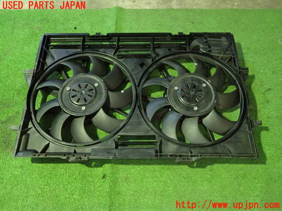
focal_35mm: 30
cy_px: 106
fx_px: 244
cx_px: 141
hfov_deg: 60.0
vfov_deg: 46.8
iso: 800
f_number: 2.3
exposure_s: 1/25
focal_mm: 5.4
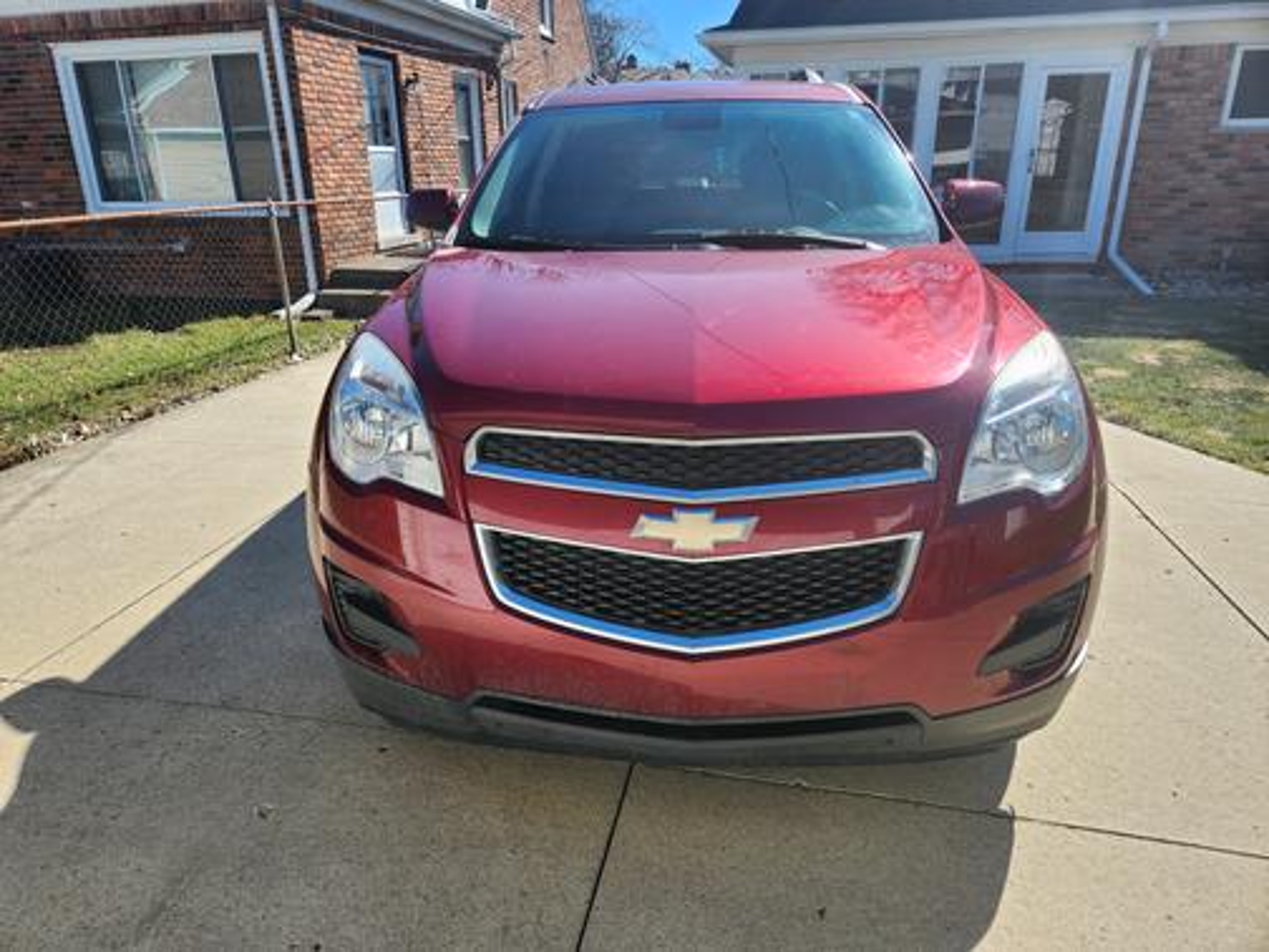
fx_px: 843
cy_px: 476
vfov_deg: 58.9
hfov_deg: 73.9
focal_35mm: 23
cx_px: 634
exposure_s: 1/897
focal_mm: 5.4
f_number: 1.8
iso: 20
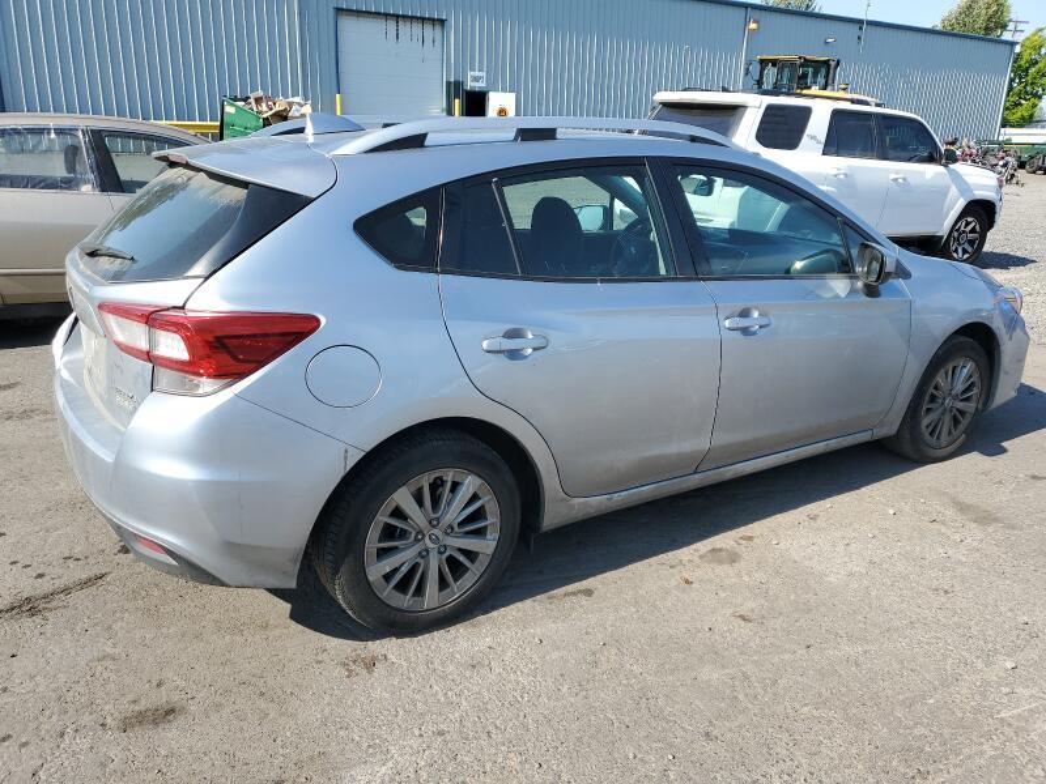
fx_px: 786
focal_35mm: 26
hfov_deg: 67.3
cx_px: 523
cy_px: 392
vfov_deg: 53.1
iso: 50
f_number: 1.5
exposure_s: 1/2000
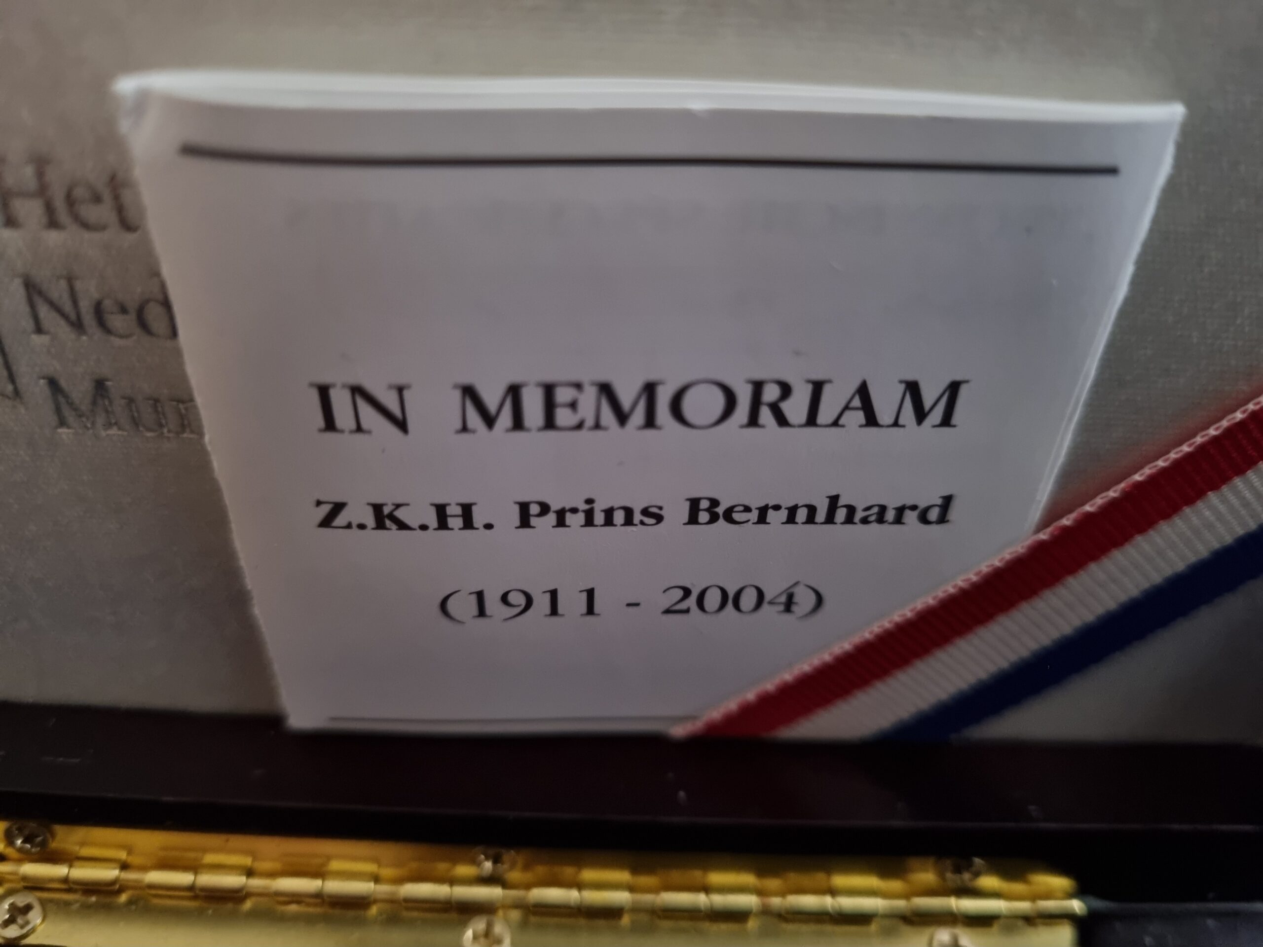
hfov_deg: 67.3
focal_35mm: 26
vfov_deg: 53.1
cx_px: 632
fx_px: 949
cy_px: 474
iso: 1250
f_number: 1.8
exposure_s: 1/17
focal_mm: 5.4
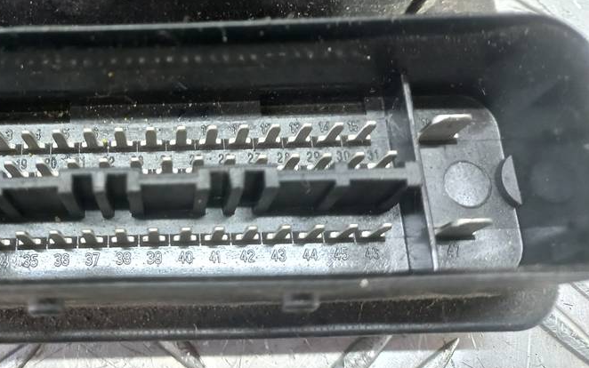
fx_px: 658
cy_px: 68
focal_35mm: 41
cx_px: 143
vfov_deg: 30.4
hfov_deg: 46.4
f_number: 1.8
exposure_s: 1/25
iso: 320
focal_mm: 4.6
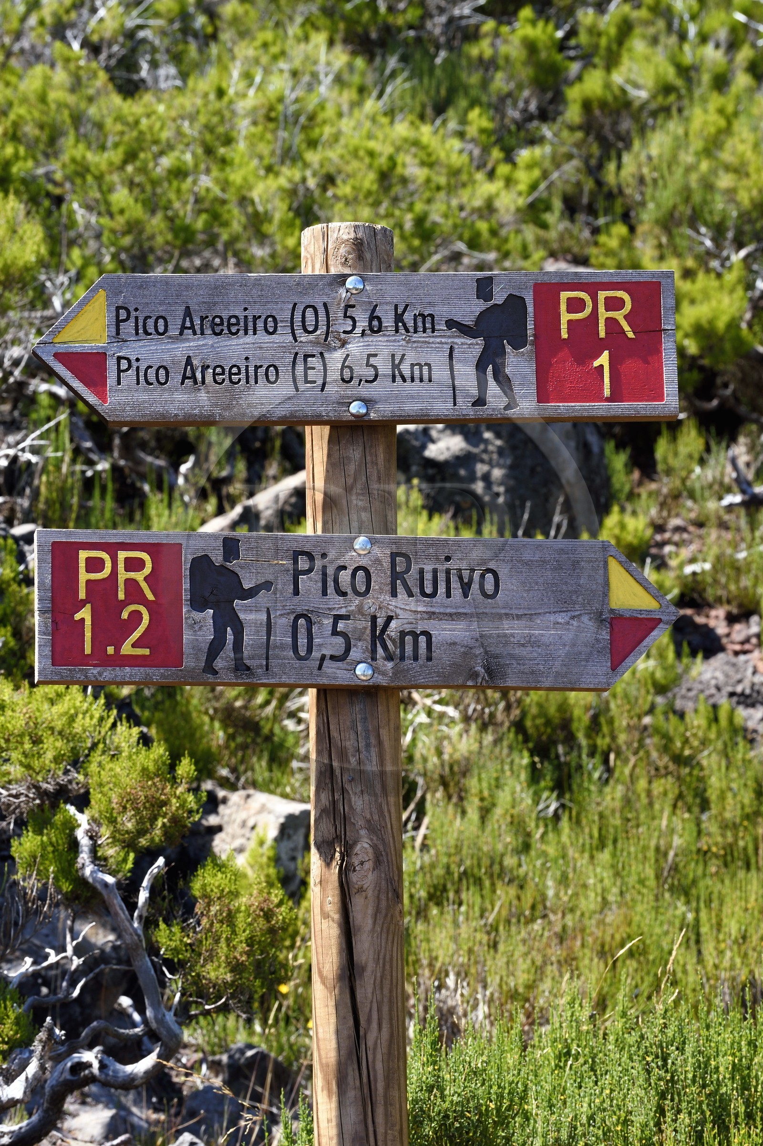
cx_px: 382
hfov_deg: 9.5
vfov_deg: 14.2
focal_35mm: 145
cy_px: 573
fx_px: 4615
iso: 200
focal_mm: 145
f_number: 14
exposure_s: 1/80
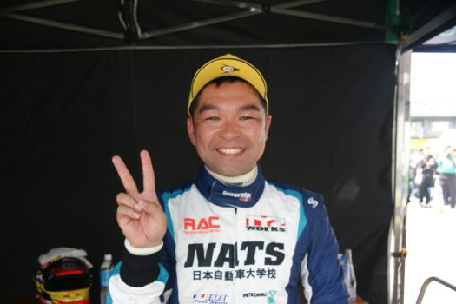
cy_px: 150
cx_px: 224
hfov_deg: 51.9
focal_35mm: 37
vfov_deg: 35.9
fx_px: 469
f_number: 5.6
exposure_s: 1/80
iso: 400
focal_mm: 24
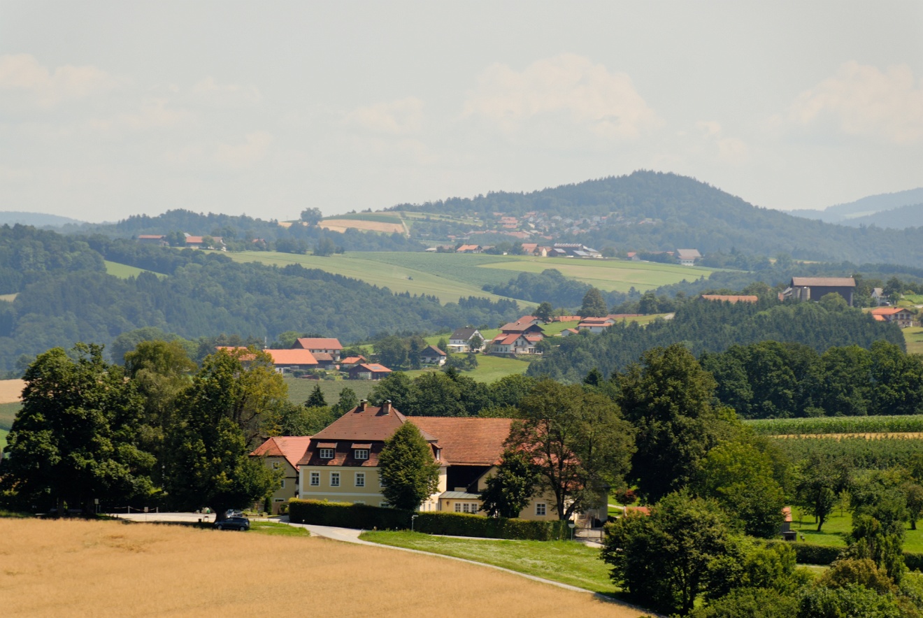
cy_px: 309
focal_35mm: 300
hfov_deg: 6.9
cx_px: 462
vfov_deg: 4.6
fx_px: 7702
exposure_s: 1/200
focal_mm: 200
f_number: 8
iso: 100
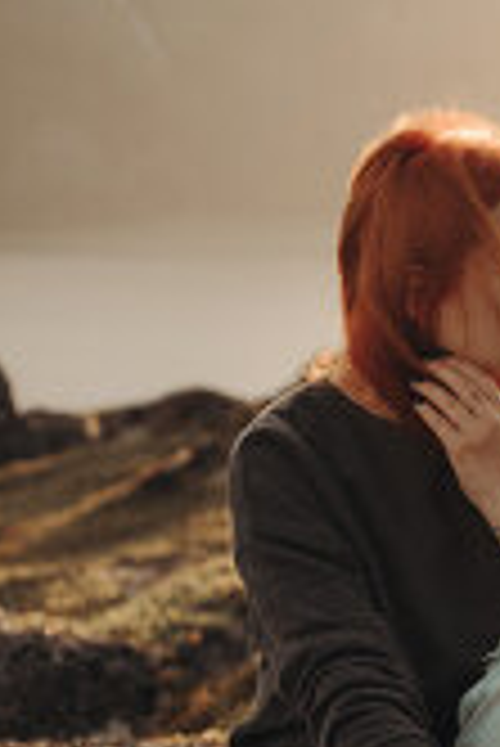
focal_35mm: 82
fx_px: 1705
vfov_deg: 23.6
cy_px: 754
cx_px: 394
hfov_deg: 16.6
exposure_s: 1/3200
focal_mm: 35
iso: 500
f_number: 4.5
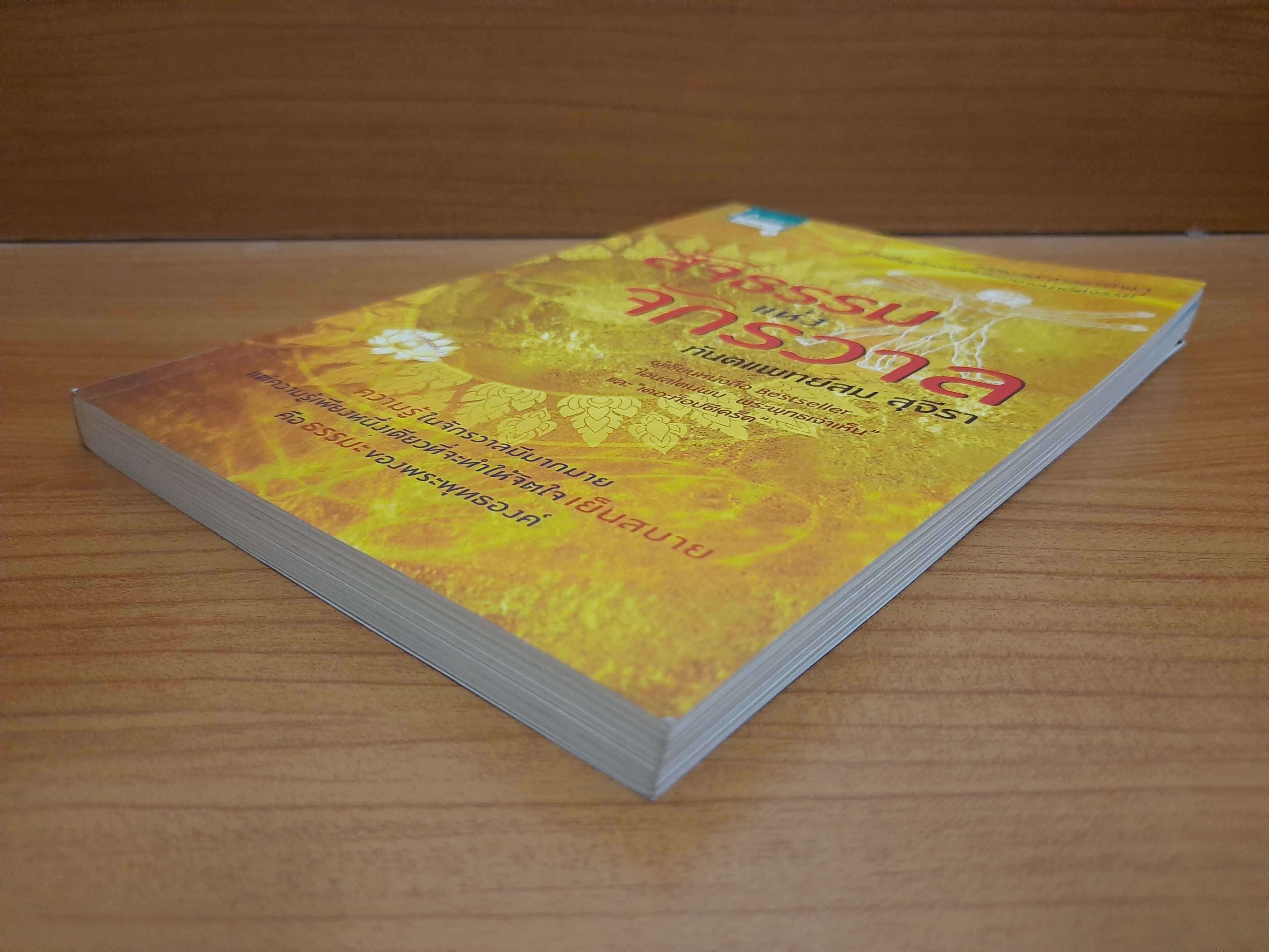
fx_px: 916
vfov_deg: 54.9
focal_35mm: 25
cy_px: 476
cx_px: 634
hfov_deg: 69.4
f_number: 2
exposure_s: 1/25
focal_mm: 4.6
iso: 500
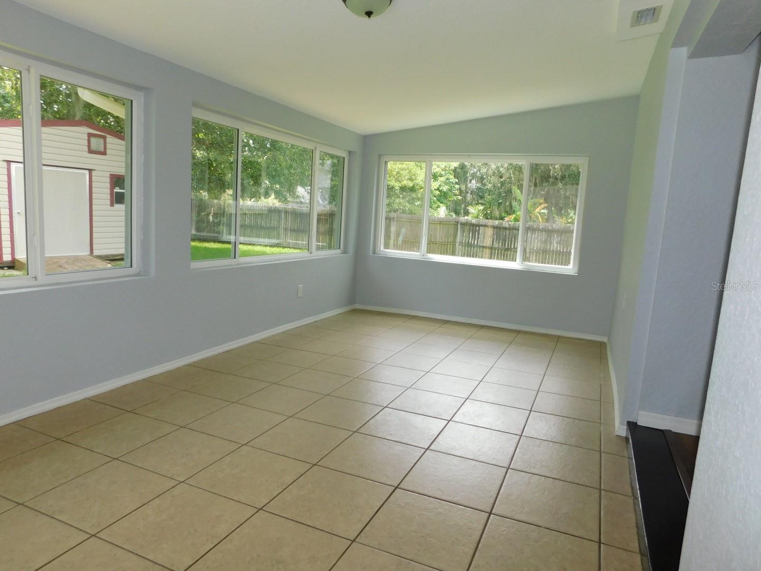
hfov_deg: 73.9
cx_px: 380
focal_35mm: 23
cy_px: 286
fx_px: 506
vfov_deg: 58.9
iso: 125
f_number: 3
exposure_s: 1/200
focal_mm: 4
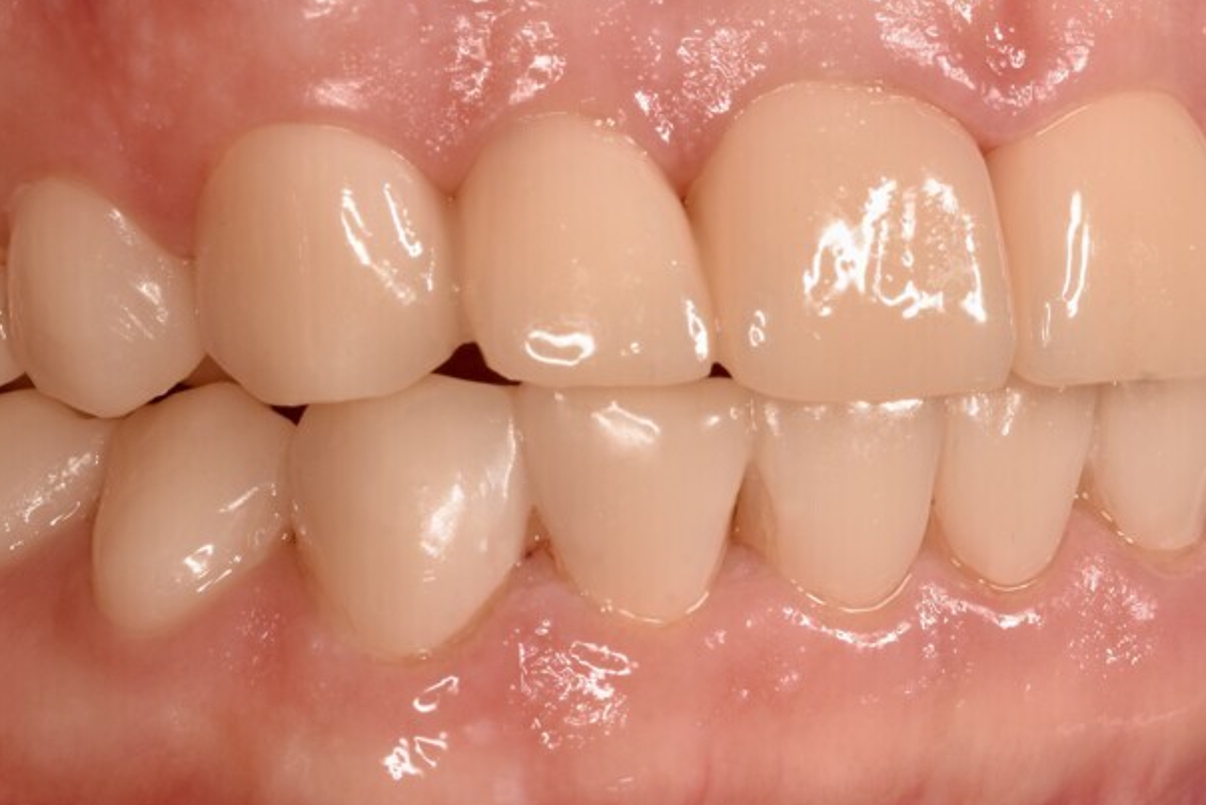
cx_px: 539
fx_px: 7865
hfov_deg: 8.8
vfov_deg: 5.9
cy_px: 427
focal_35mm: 235
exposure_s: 1/250
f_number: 25
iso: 125
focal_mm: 105
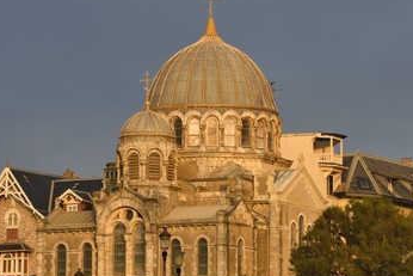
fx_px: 2226
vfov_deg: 7.1
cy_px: 133
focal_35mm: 194
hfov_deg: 10.6
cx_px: 180
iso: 200
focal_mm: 160
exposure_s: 1/500
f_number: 5.6
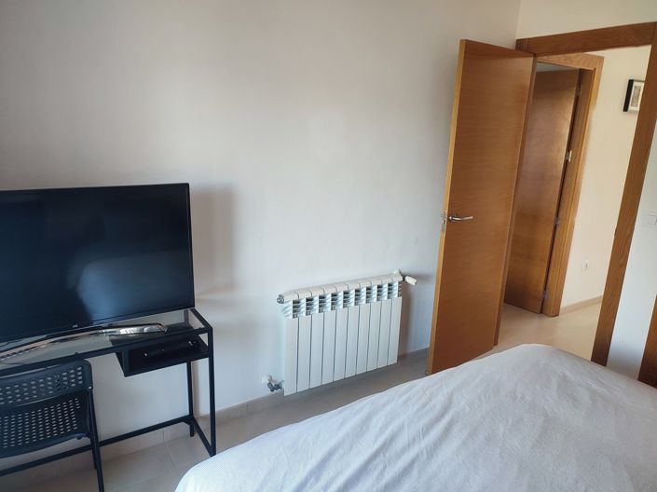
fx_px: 474
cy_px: 246
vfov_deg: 54.8
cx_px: 328
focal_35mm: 25
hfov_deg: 69.4
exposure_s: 1/33
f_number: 1.9
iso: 326
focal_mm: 6.04
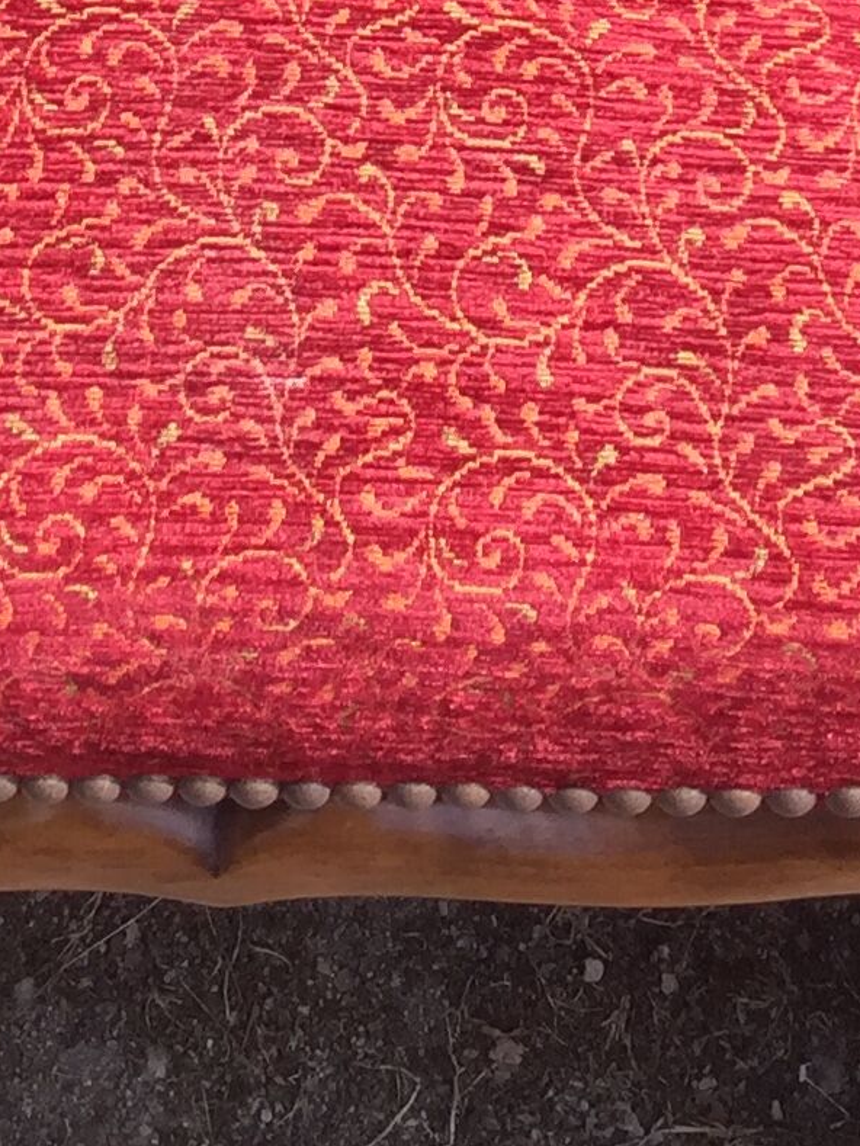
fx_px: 3974
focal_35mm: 120
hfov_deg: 12.3
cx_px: 208
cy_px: -1130
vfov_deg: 13.9
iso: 32
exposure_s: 1/732
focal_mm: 4.15
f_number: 2.2
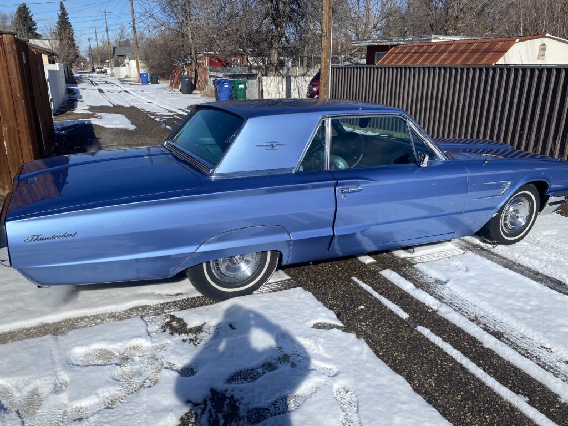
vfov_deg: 53.1
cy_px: 213
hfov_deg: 67.3
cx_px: 284
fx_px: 427
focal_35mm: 26
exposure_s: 1/5495
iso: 32
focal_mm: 4.25
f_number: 1.8
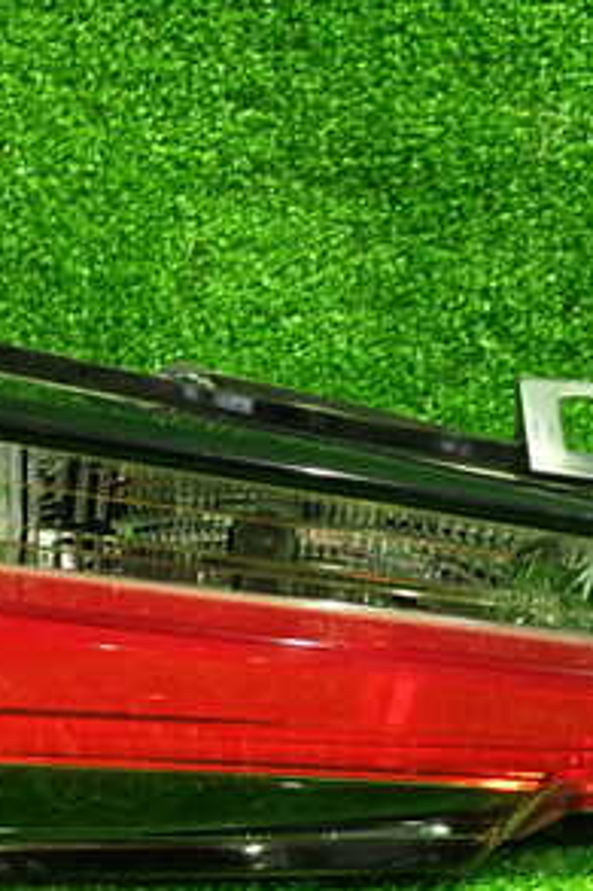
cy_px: 605
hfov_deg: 21.0
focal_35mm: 64
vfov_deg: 31.2
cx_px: 453
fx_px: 1583
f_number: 2.3
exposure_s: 1/30
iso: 500
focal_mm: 5.4
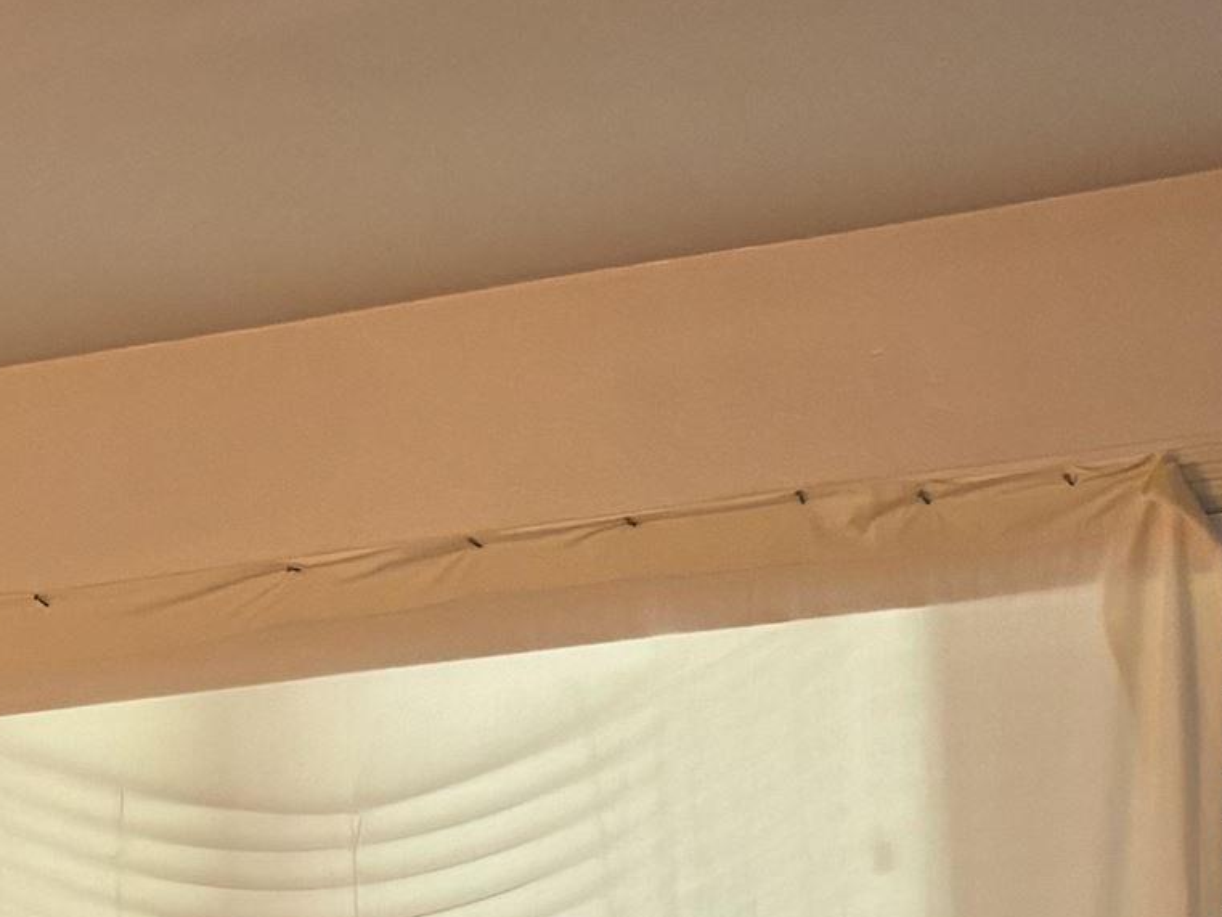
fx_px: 3707
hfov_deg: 18.1
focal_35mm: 105
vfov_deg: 13.1
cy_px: 1481
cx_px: -77
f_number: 1.6
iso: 500
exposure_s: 1/40
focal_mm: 5.96
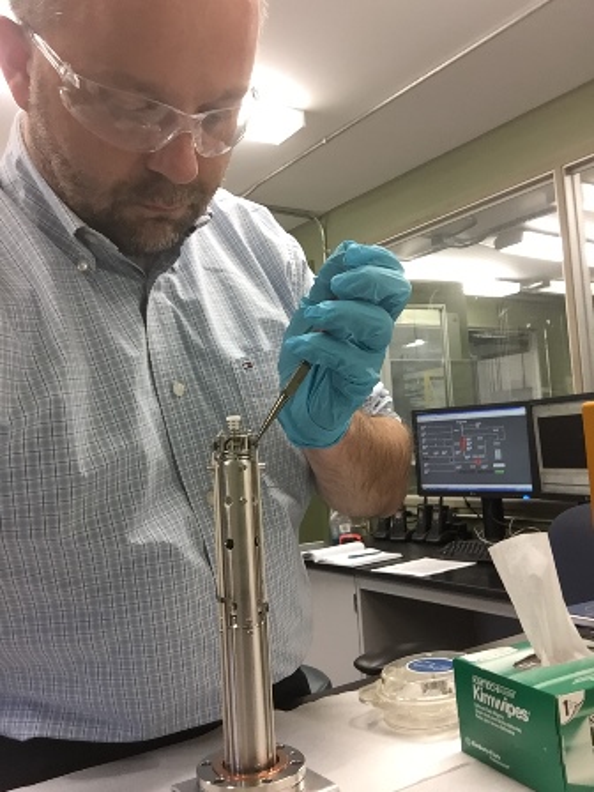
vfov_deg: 58.4
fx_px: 709
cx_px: 297
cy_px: 396
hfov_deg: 45.4
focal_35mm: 31
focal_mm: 2.65
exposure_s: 1/30
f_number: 2.2
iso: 80
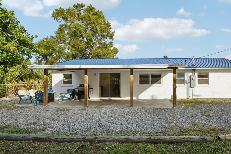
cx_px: 148
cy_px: 86
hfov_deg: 79.4
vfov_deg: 59.3
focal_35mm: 21
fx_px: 135
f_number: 8
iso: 400
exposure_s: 1/320
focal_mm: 15
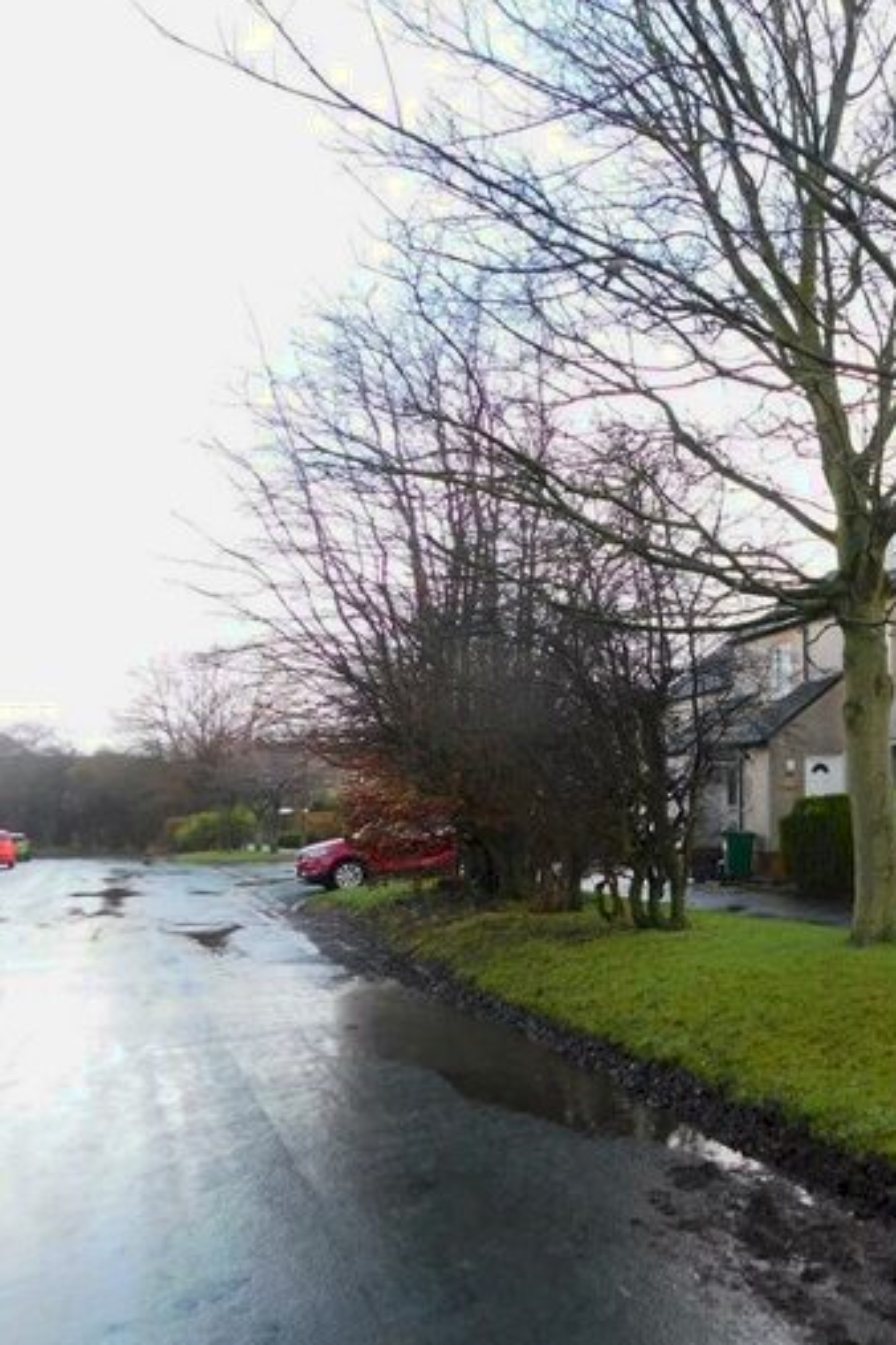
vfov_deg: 57.2
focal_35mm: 33
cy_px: 680
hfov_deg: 35.6
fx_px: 1232
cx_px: 925
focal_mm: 4
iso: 125
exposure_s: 1/160
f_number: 3
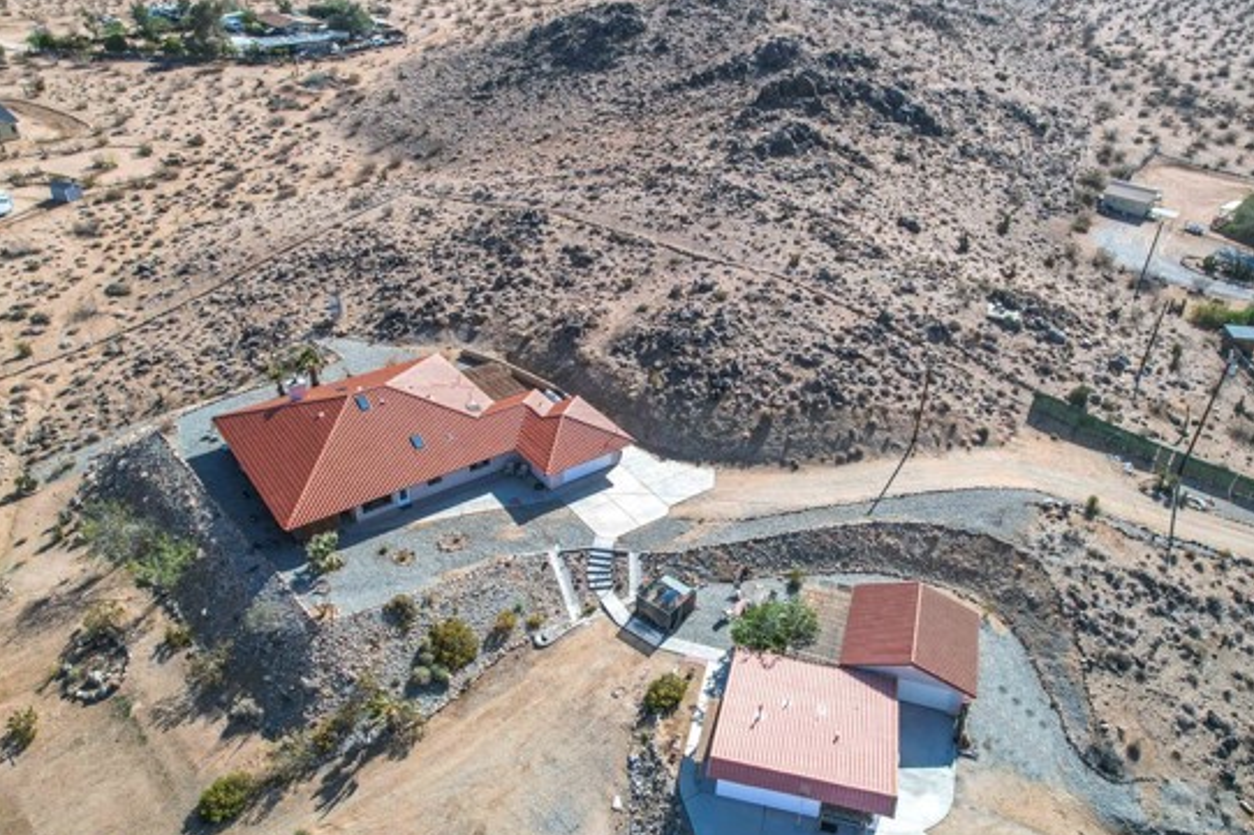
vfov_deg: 49.5
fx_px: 905
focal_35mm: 26
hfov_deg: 69.4
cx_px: 643
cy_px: 436
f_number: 2.8
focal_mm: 8.38
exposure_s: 1/1250
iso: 100
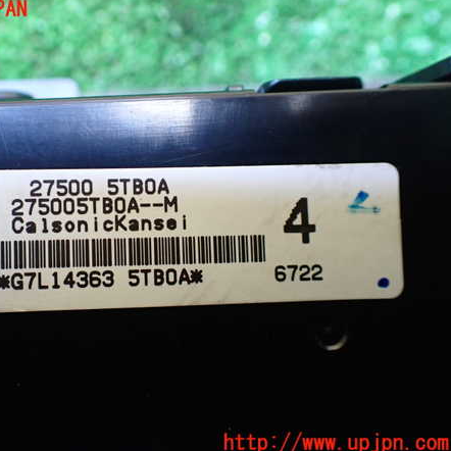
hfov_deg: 45.3
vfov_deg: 46.0
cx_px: 148
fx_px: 531
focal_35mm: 36
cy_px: 227
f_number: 2.3
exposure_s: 1/50
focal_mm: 5.4
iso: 800
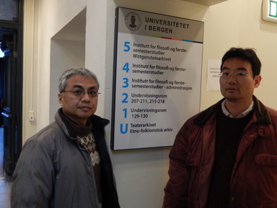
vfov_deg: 40.7
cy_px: 98
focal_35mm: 35
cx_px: 141
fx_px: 280
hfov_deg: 52.6
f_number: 3.8
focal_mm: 5.7
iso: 400
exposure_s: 1/13
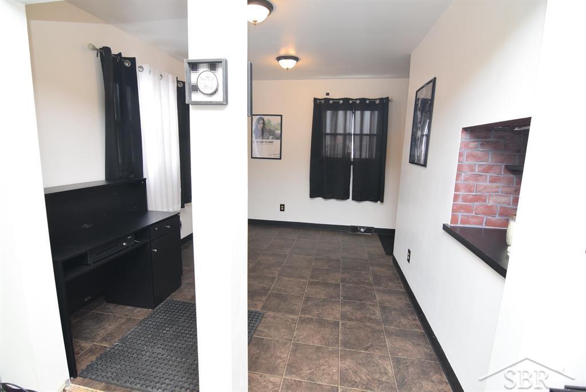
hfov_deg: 94.9
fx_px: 269
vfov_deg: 72.1
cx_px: 293
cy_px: 196
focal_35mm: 16
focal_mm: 11
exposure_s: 1/60
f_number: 4
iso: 800
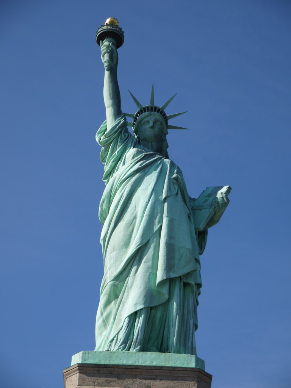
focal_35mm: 84
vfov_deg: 23.3
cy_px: 194
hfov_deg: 17.6
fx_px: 942
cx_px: 146
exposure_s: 1/400
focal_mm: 42
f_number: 9
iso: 160
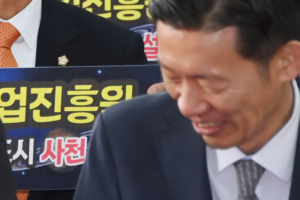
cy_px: 9
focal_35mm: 774
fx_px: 6450
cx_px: 8
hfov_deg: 2.7
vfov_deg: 1.8
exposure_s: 1/250
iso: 2500
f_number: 6.3
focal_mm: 300
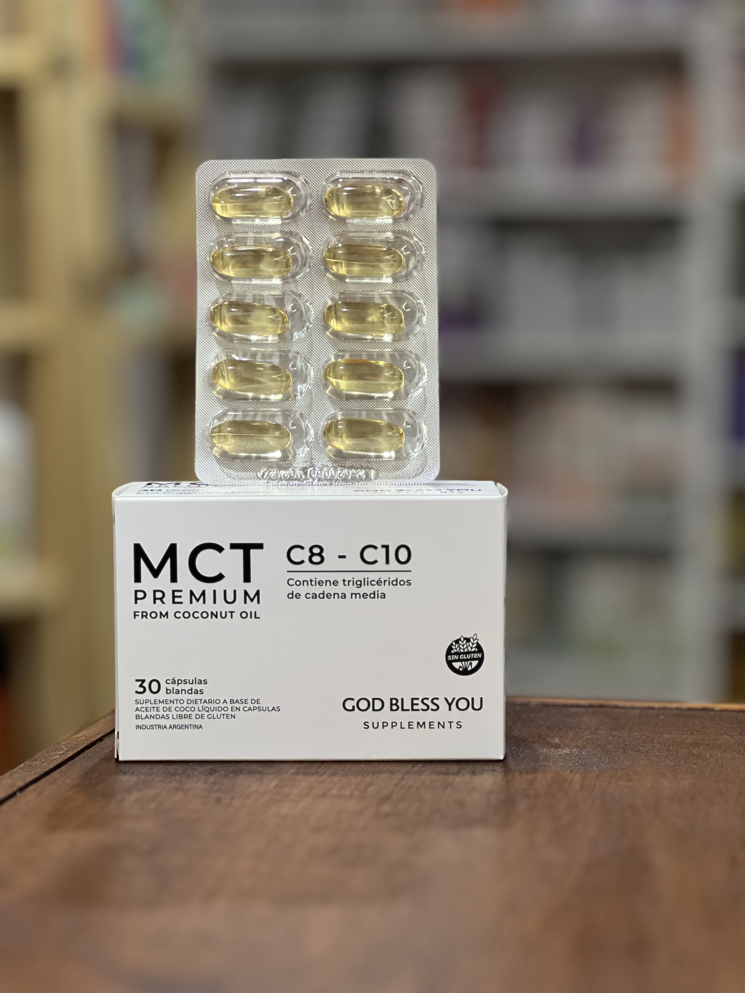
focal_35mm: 77
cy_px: 496
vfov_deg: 25.3
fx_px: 2210
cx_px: 372
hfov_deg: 19.1
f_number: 2.8
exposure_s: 1/40
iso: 320
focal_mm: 9
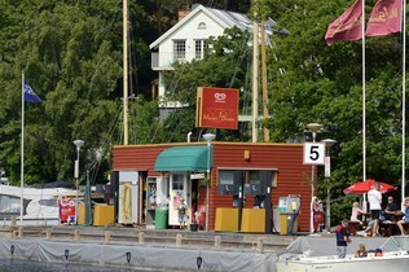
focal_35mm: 193
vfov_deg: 7.1
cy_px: 141
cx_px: 245
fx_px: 2190
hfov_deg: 10.7
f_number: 11
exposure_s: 1/400
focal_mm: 145
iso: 200
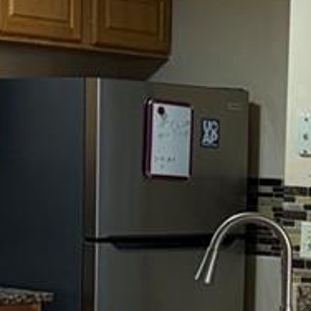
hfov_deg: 11.6
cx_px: 409
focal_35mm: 147
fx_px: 1494
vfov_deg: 11.8
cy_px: 266
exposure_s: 1/60
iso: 125
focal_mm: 5.96
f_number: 1.6
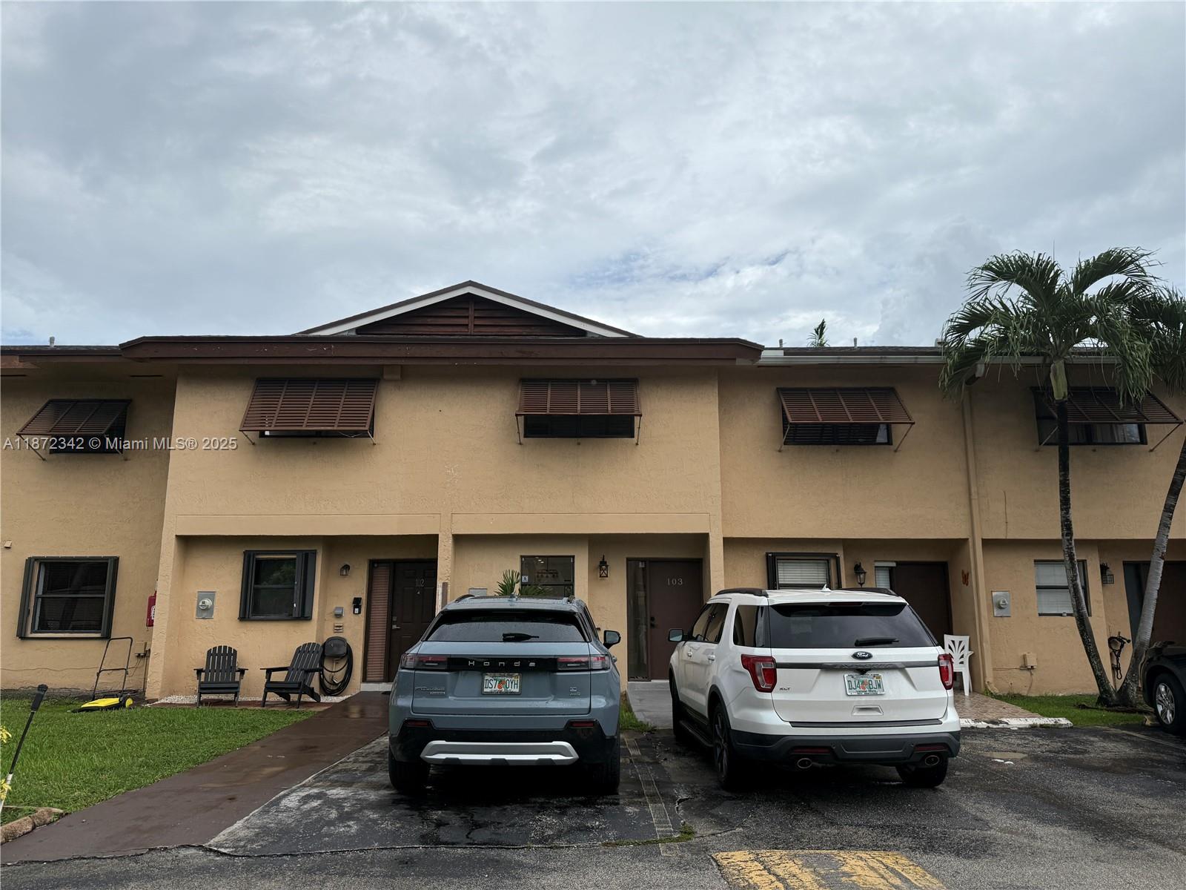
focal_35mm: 24
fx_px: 822
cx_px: 593
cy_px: 445
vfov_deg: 56.8
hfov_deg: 71.6
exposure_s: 1/5714
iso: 80
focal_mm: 6.76
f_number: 1.78
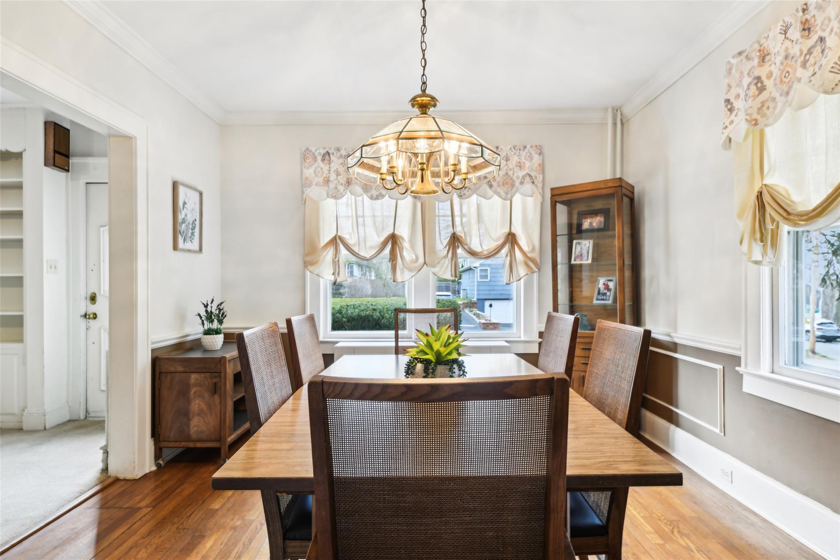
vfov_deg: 61.9
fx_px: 467
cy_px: 280
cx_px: 420
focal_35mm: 20
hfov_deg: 84.0
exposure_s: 1/10
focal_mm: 20
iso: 320
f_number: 8
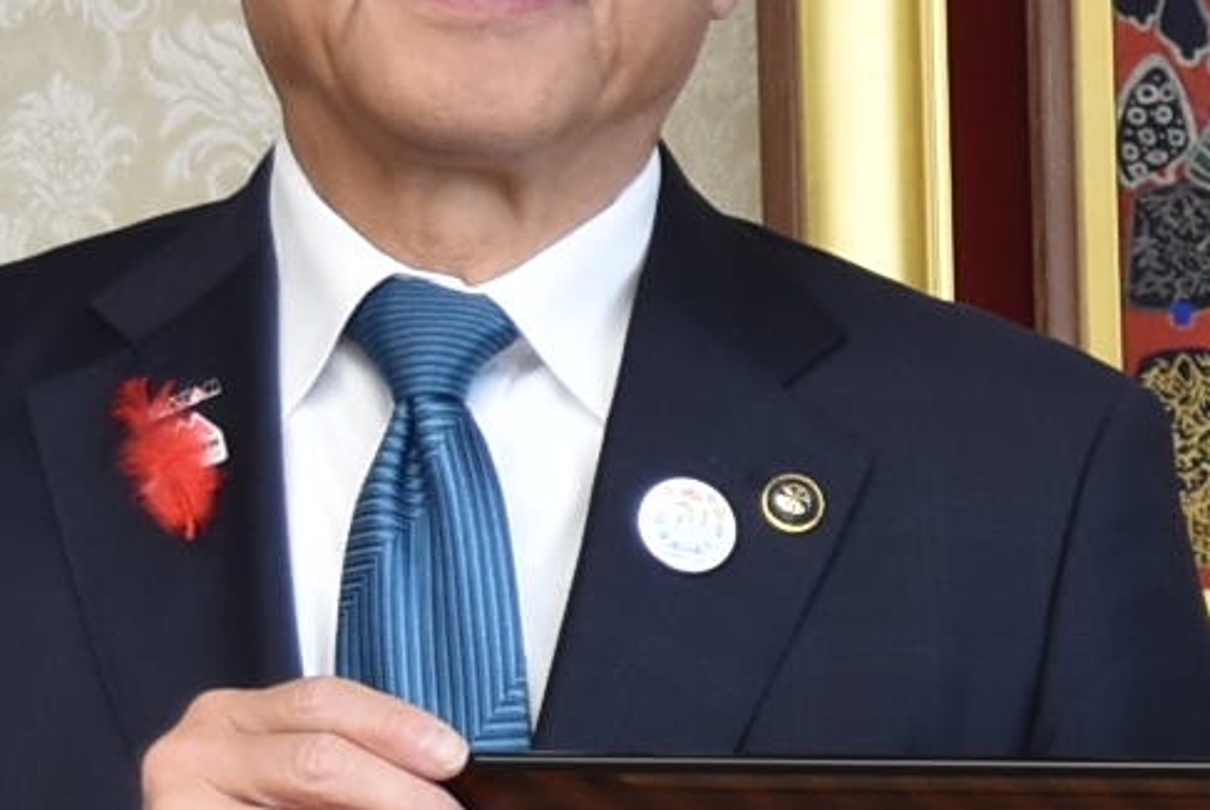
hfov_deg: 7.8
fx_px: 8682
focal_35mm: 258
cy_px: 517
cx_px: 1926
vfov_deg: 5.3
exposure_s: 1/60
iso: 400
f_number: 5
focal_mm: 28
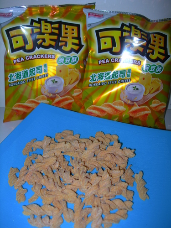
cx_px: 86
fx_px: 250
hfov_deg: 37.7
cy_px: 114
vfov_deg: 49.0
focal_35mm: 38
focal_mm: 7.8
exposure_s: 1/60.1
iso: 50
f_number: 2.8
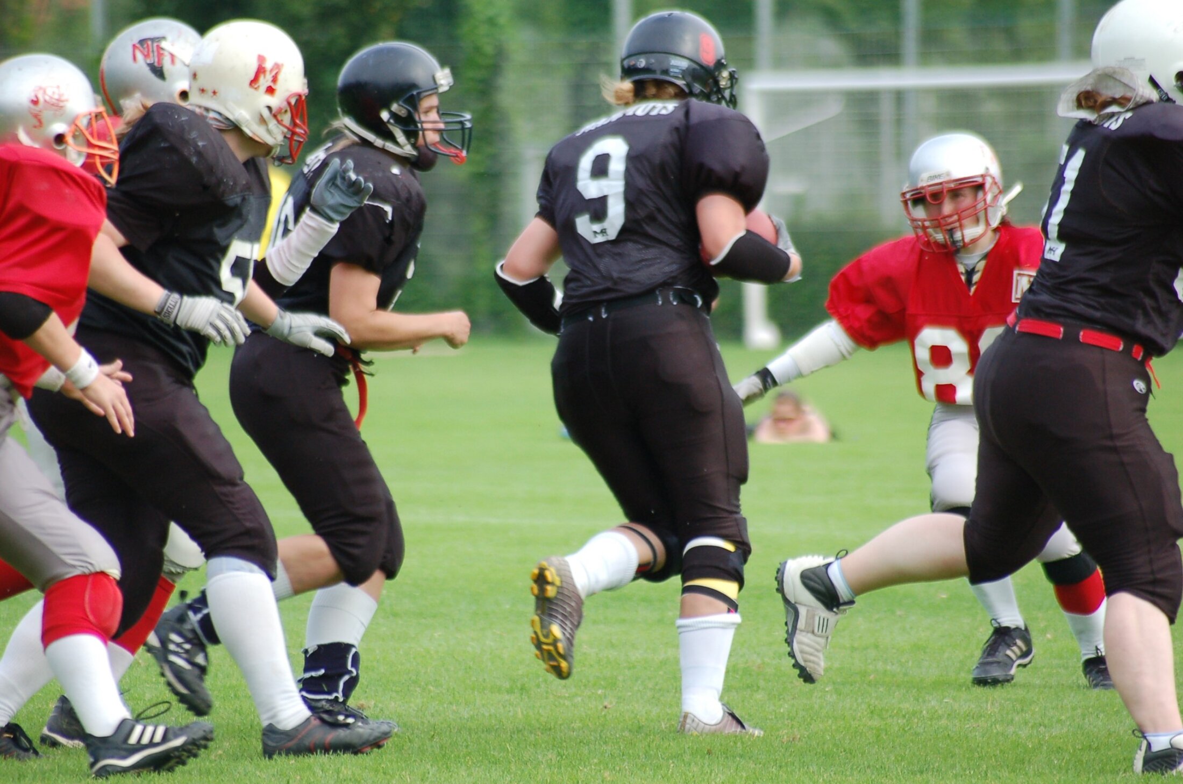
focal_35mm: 405
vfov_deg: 3.4
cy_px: 392
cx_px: 592
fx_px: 13284
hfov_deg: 5.1
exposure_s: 1/500
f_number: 5.6
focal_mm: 270
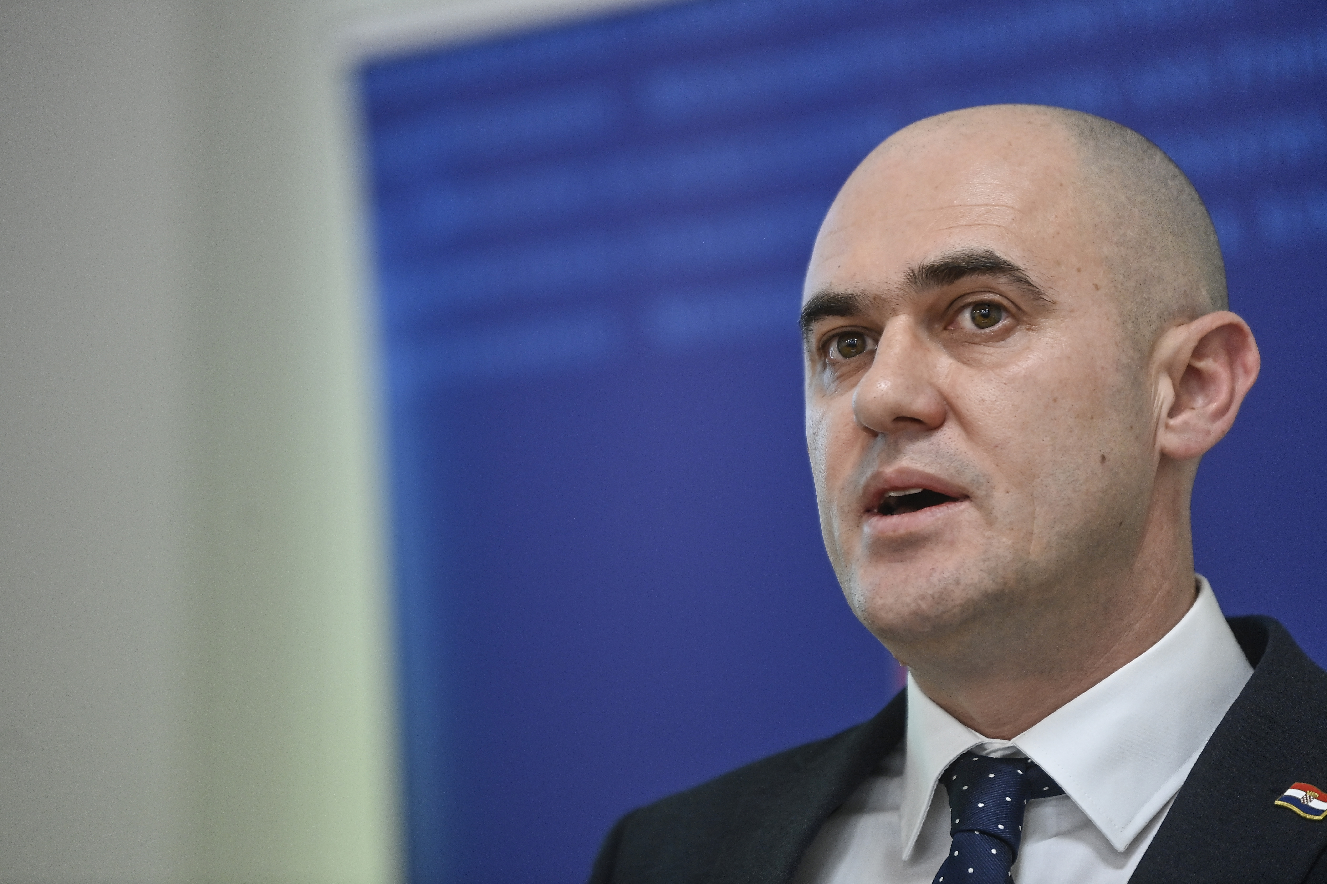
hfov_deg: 10.3
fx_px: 7372
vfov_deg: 6.9
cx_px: 664
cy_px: 442
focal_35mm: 200
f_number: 2.8
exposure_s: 1/200
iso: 1250
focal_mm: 200
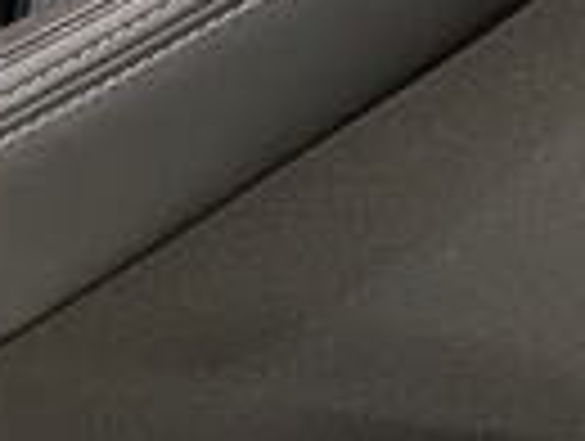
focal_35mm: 189
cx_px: -279
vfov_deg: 7.9
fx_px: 3200
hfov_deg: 10.1
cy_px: 198
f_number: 1.7
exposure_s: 1/205
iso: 29
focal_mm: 4.53
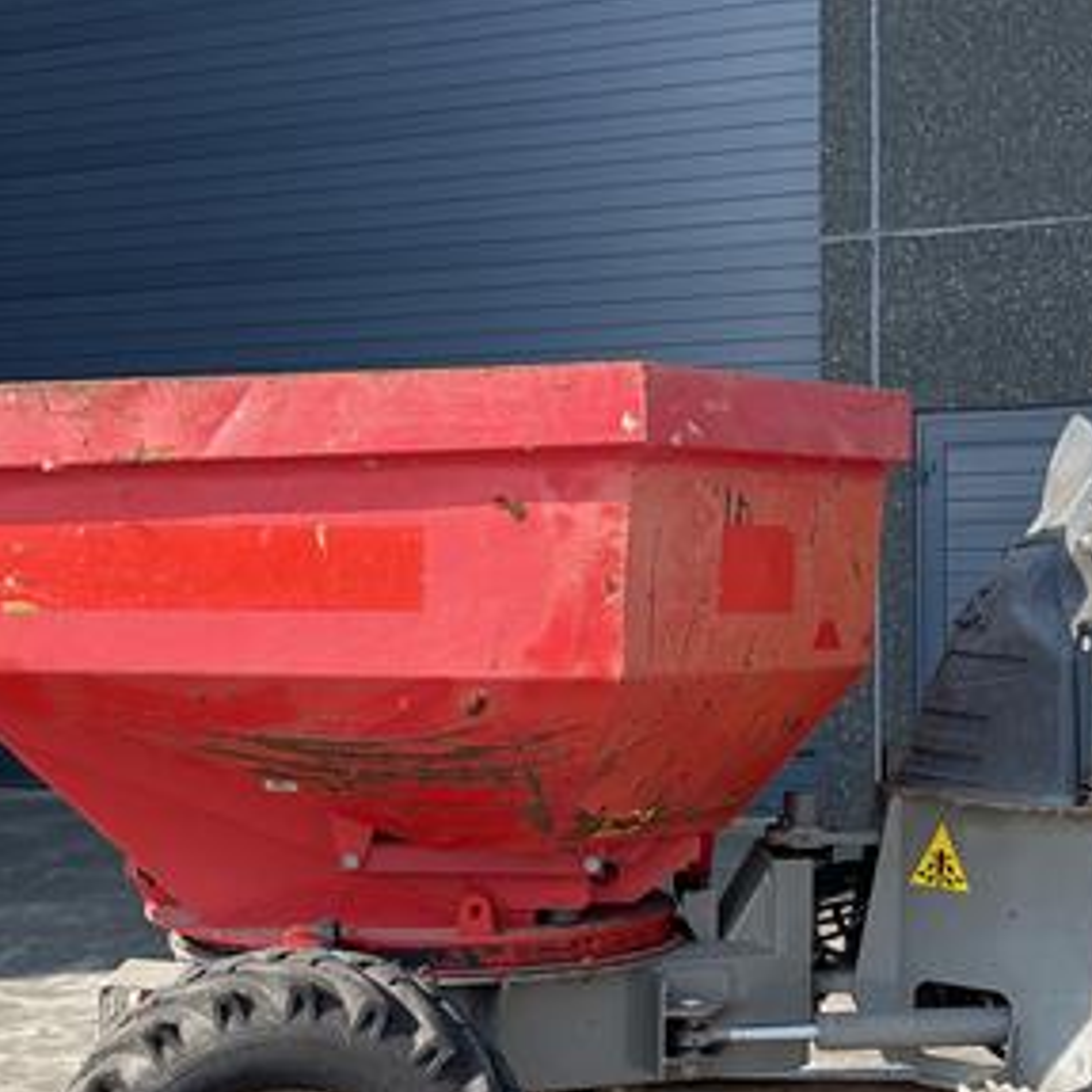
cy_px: 670
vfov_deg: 26.8
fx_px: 2284
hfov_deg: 26.7
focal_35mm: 64
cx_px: 723
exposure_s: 1/1175
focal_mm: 5.1
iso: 32
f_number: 1.6
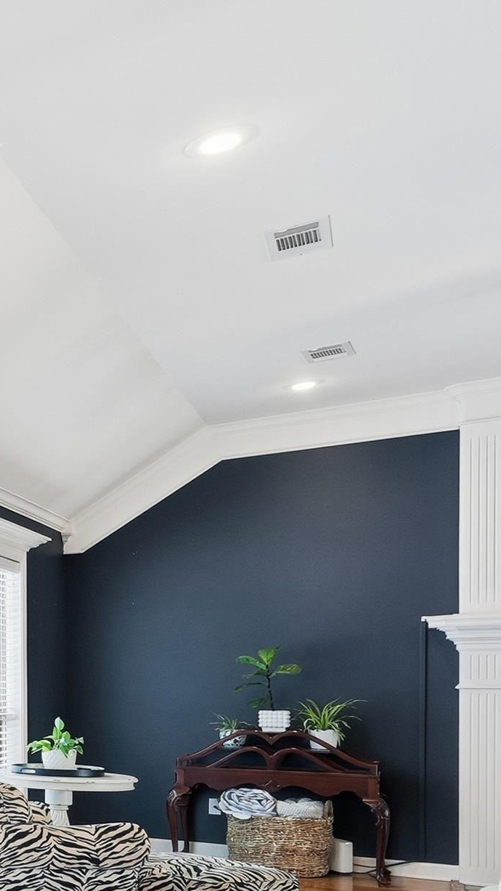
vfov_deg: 47.2
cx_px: -534
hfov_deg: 18.0
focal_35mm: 41
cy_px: 692
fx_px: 968
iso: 250
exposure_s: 1/40
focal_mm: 16
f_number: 9
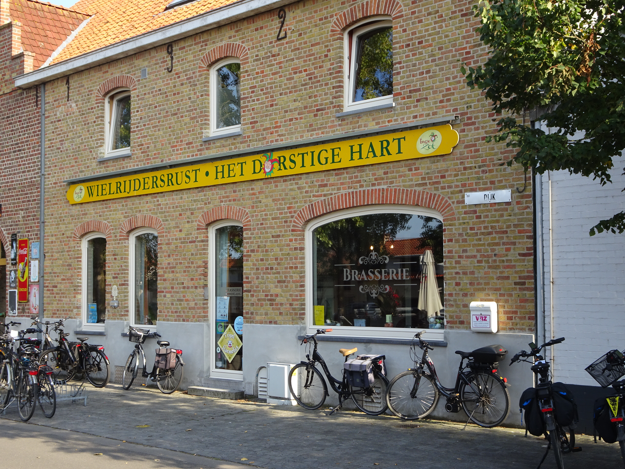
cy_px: 234
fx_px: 903
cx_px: 312
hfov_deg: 38.2
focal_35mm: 50
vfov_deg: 29.1
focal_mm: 8.51
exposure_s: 1/160
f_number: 4.5
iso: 80
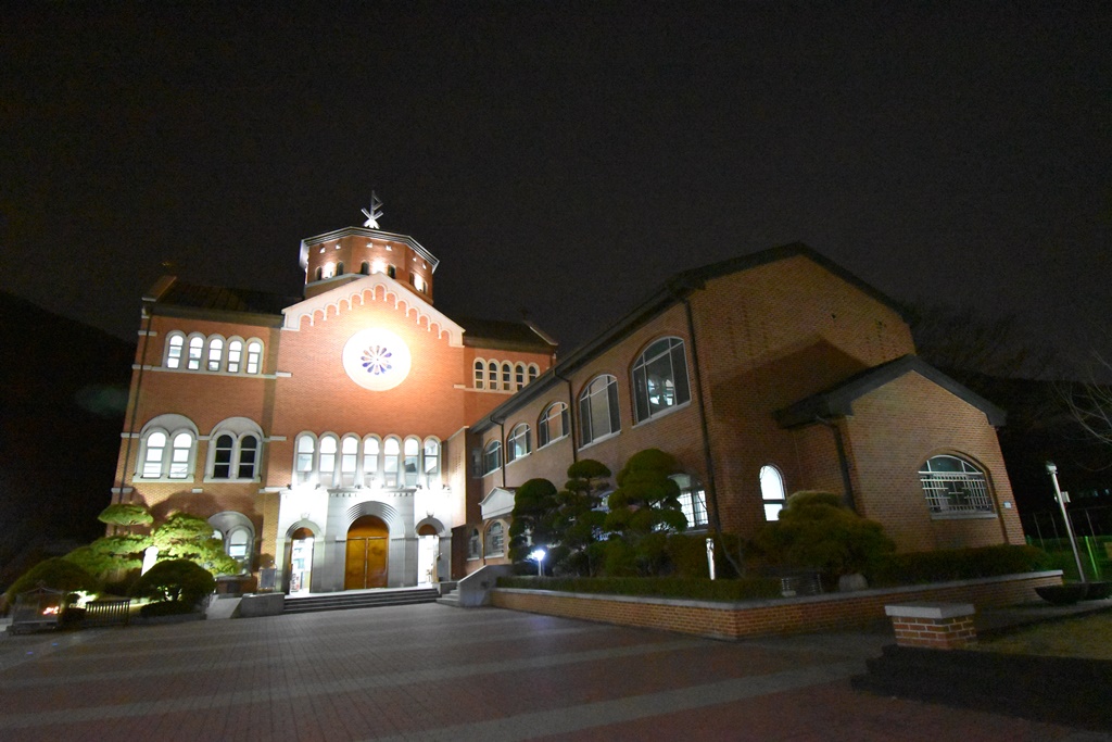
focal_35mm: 20
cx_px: 556
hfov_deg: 85.4
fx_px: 602
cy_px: 371
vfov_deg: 63.2
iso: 12800
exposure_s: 1/40
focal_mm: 13
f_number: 4.8
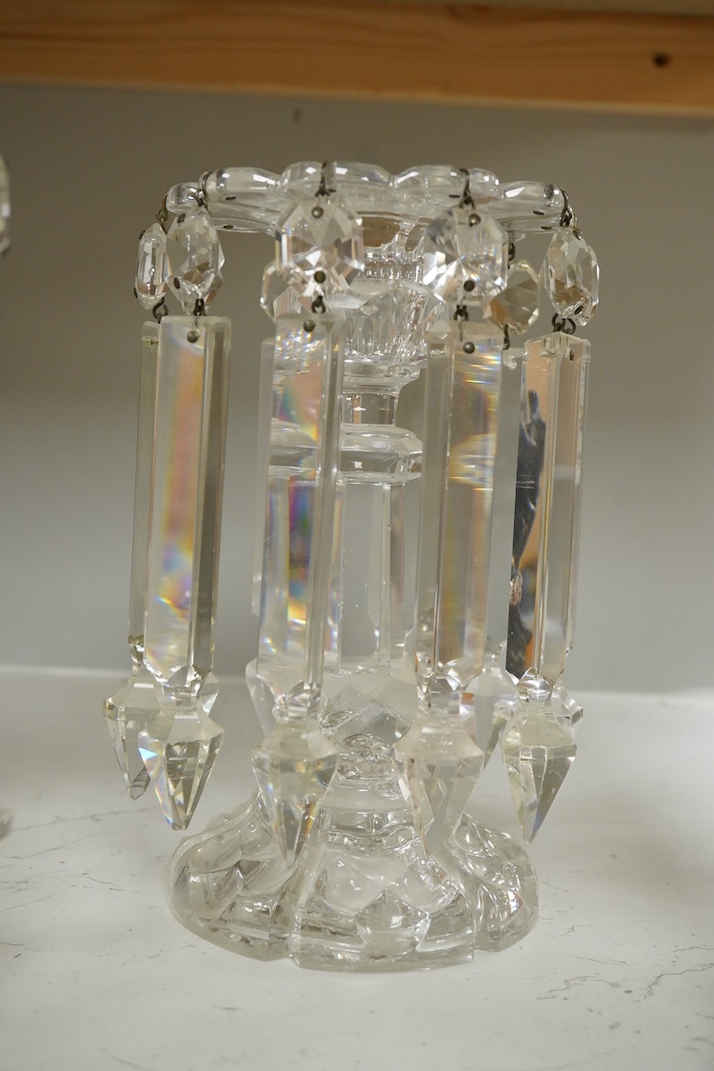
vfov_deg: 43.6
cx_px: 357
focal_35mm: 45
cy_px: 536
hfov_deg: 29.9
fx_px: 1339
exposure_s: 1/160
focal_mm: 30
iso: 2500
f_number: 9
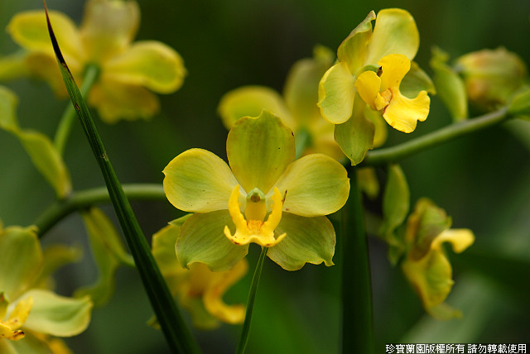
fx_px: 2321
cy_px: 177
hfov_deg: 13.0
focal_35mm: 158
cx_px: 265
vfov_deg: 8.7
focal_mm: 105
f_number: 5
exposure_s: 1/60
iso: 200
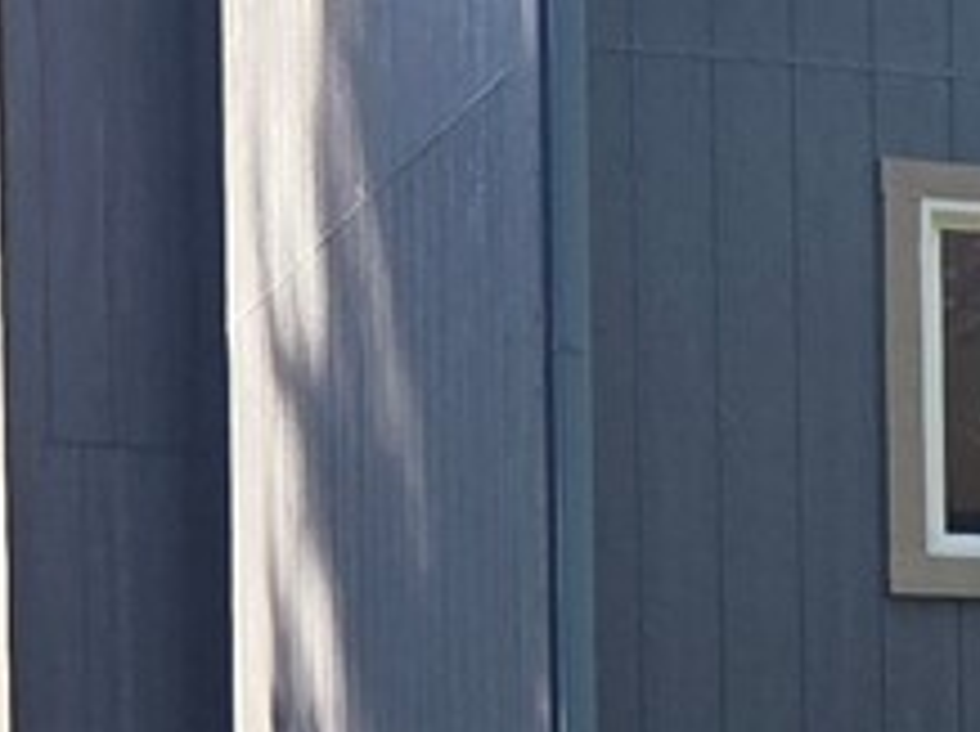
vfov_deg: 8.6
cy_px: 1033
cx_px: 1434
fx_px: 4779
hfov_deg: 11.3
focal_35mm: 169
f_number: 1.8
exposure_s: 1/638
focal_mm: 5.4
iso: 80
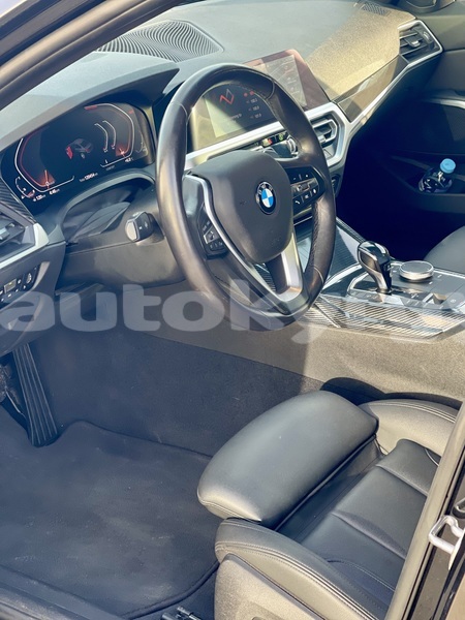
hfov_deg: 22.9
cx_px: 232
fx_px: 1146
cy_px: 310
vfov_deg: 30.3
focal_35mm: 64
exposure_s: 1/121
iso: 125
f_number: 2.2
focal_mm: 7.5
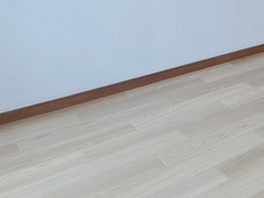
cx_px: 310
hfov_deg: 31.4
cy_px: -75
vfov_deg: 23.8
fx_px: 397
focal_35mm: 52
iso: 50
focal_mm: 1.74
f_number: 2.2
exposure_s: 1/100
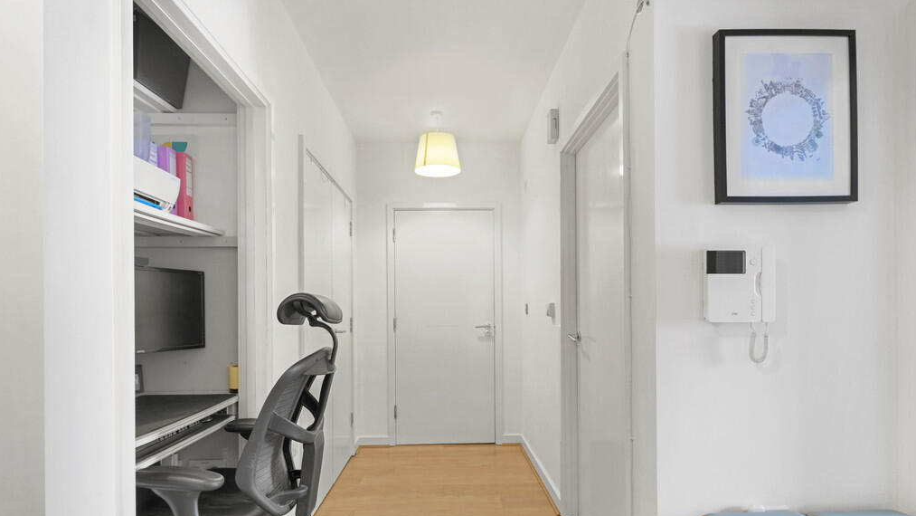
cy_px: 307
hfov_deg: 90.0
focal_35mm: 19
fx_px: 458
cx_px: 458
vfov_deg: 58.3
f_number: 6.3
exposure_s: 1/13
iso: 1250
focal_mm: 17.8
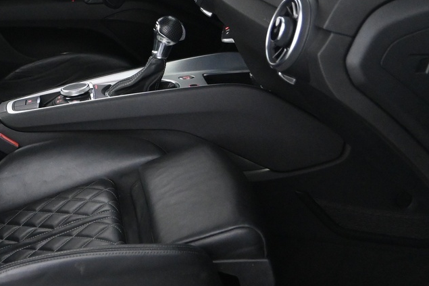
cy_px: 38
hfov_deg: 25.4
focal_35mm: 75
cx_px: -25
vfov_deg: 18.0
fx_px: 889
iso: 3200
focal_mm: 19.5
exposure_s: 1/50
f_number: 3.8
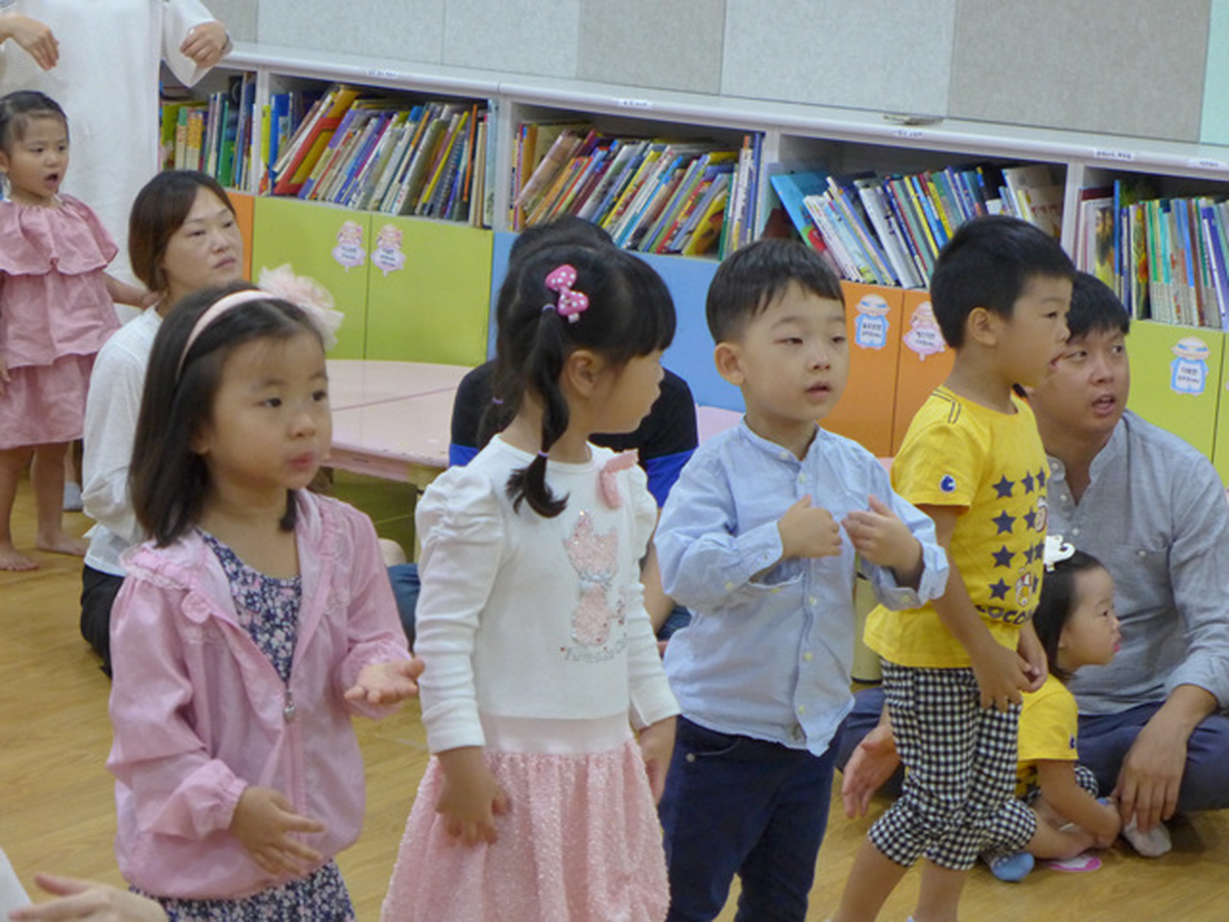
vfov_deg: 16.4
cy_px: 461
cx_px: 614
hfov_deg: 21.8
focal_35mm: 90
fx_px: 3195
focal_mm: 17.7
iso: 800
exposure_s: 1/250
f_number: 2.3
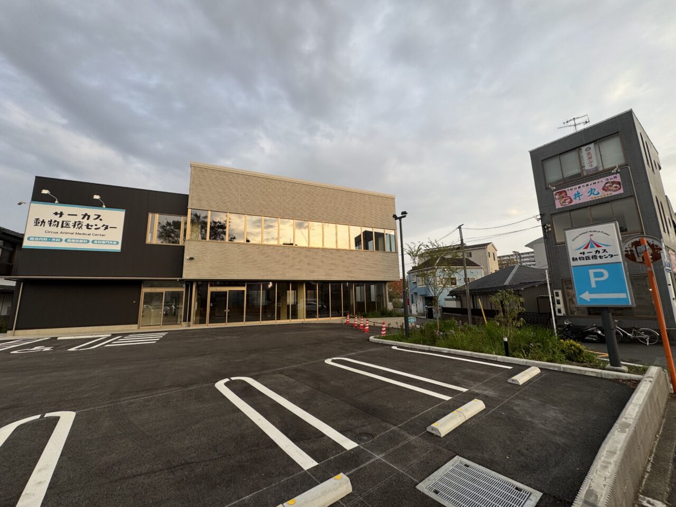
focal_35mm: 14
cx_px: 338
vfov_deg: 85.7
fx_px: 273
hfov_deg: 102.1
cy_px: 254
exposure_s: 1/238
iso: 40
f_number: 2.2
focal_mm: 2.22
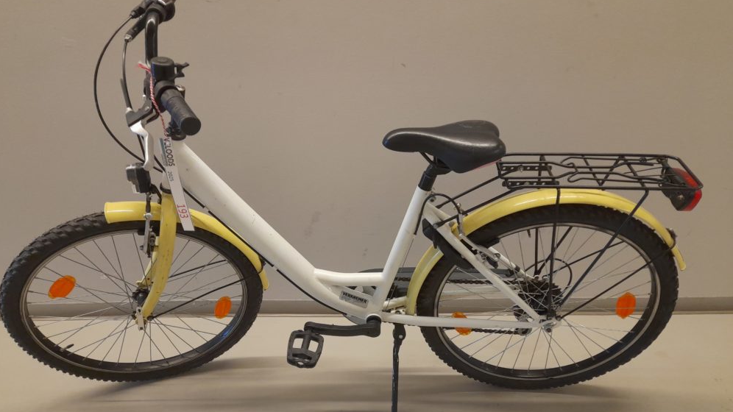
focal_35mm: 28
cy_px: 238
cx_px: 362
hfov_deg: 67.9
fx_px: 544
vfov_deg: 41.4
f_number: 2
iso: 250
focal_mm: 4.6
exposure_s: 1/50
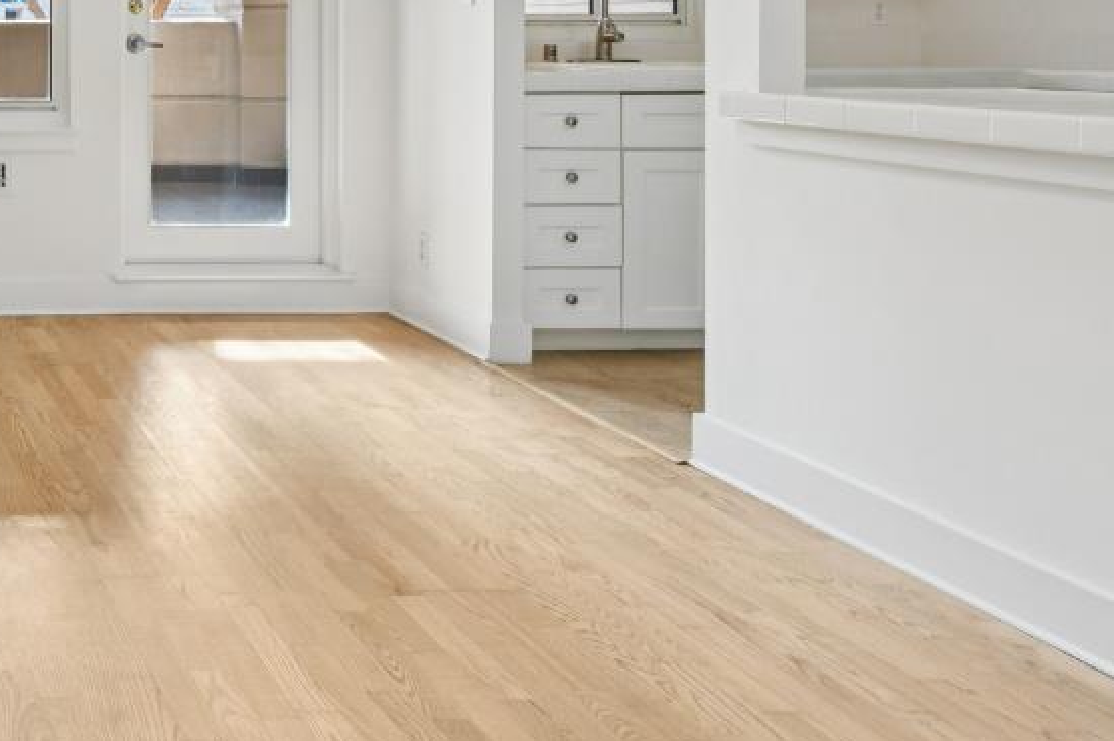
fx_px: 1175
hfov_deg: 39.5
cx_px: -163
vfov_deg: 32.9
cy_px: 52
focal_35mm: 38
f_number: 6.3
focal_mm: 14
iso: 200
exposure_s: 1/40
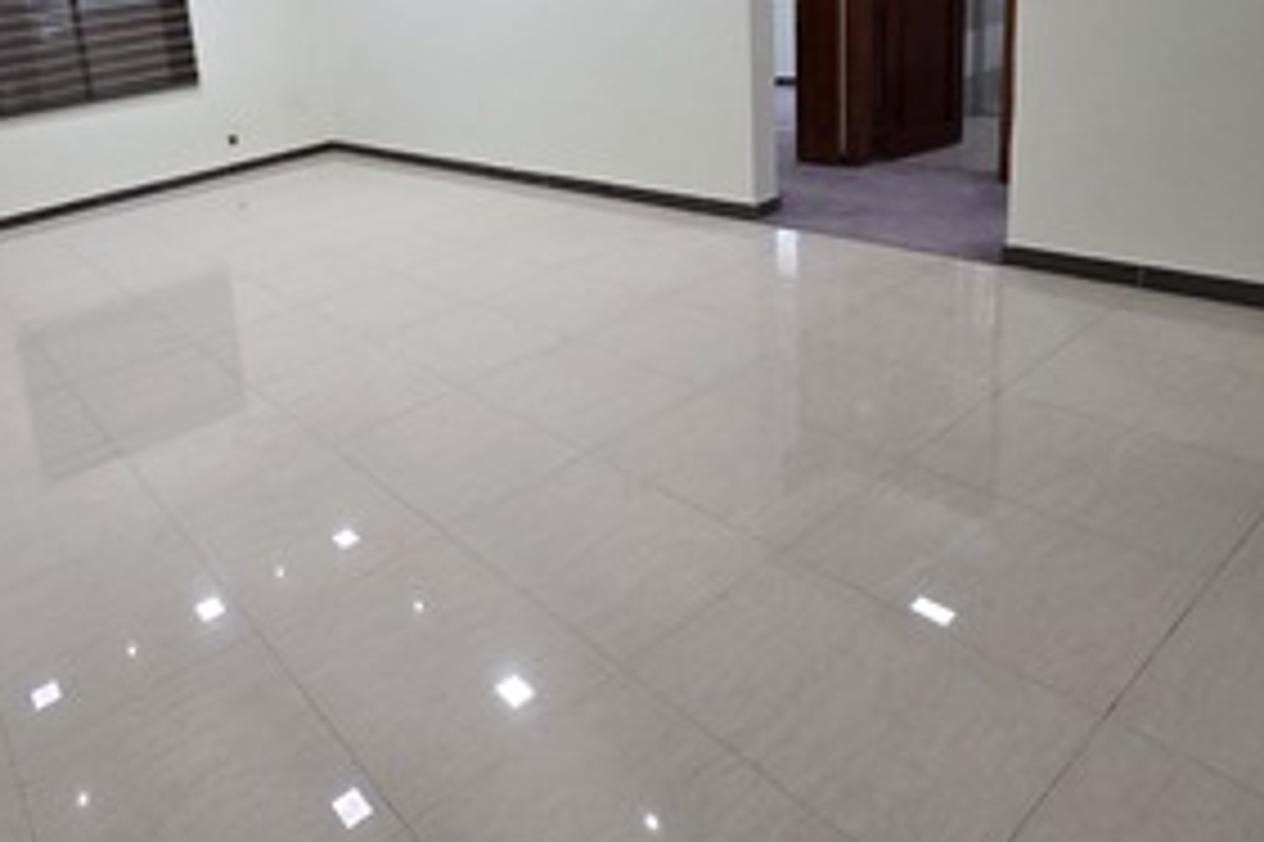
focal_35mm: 22
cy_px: 160
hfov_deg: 71.9
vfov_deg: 53.1
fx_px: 772
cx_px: 281
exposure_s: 1/100
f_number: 1.9
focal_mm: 2.2
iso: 160
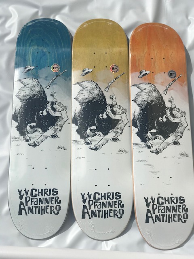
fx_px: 426
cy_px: 130
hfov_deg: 25.7
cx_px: 97
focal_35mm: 57
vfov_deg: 33.8
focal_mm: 6.6
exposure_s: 1/2457
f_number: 2.8
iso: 20
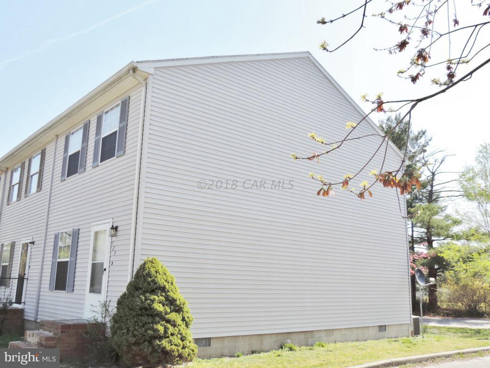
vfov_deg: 42.9
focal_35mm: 33
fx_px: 467
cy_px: 184
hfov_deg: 55.4
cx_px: 245
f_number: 3.2
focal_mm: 5.8
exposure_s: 1/640
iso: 80
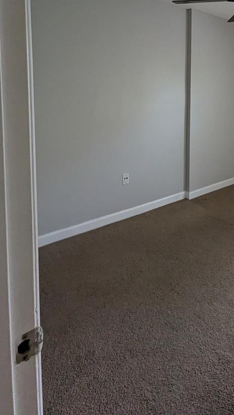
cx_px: 241
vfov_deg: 76.3
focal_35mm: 22
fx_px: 243
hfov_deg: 43.1
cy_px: 113
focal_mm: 1.95
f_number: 2.2
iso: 103
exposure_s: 1/65.5
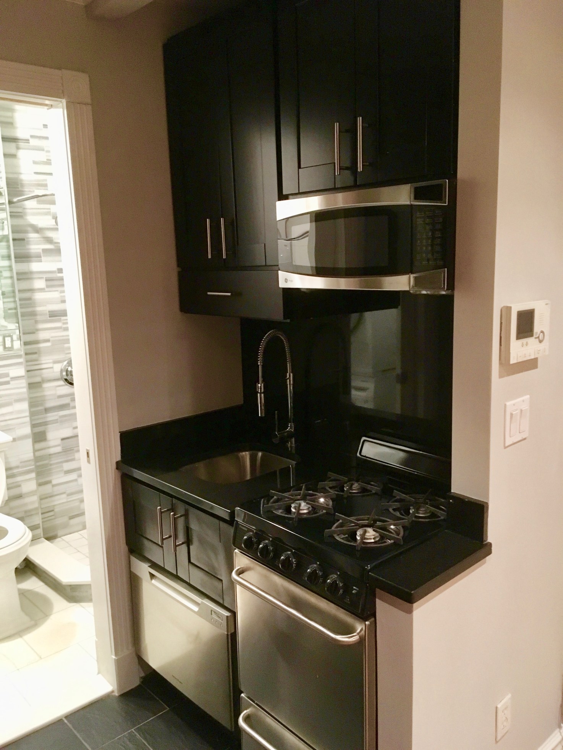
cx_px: 282
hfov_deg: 48.2
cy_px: 375
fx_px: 629
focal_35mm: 29
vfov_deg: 61.7
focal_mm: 4.15
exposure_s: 1/15
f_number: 2.2
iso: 250
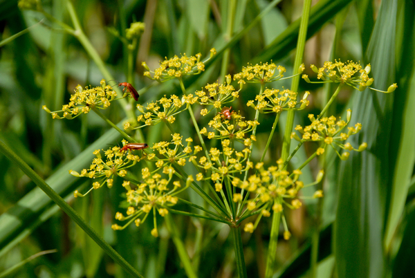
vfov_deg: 6.8
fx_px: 2338
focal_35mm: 202
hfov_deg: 10.1
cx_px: 208
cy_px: 139
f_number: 11
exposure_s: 1/500
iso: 320
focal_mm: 135
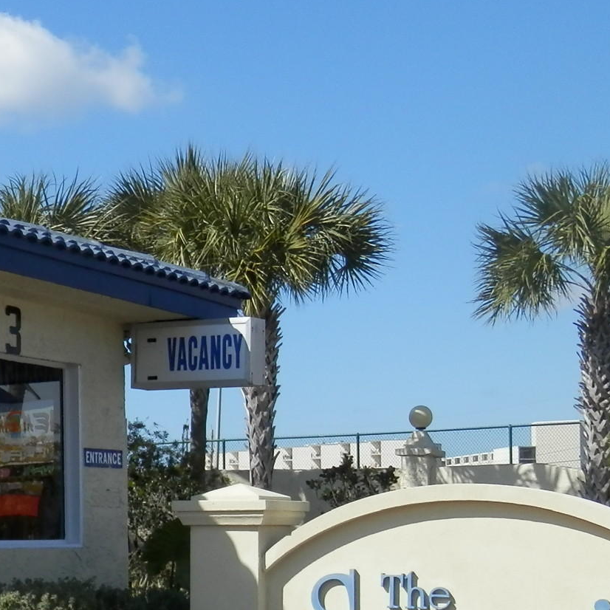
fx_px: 1475
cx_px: 100
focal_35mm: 74
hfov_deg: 22.9
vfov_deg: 22.9
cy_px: 510
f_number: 9
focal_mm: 5
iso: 80
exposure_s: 1/160
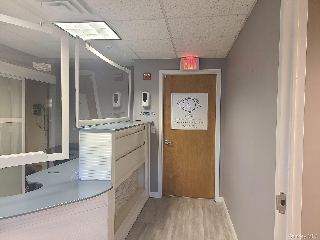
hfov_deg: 67.3
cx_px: 160
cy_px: 120
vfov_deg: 53.1
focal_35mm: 26
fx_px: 240
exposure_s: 1/59
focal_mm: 5.4
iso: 160
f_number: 1.8
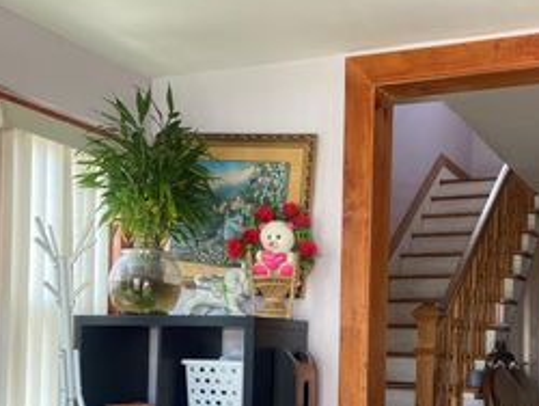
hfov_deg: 36.5
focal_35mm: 52
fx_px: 810
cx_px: 349
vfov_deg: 27.3
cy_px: 342
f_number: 1.8
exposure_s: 1/121
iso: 100
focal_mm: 4.25
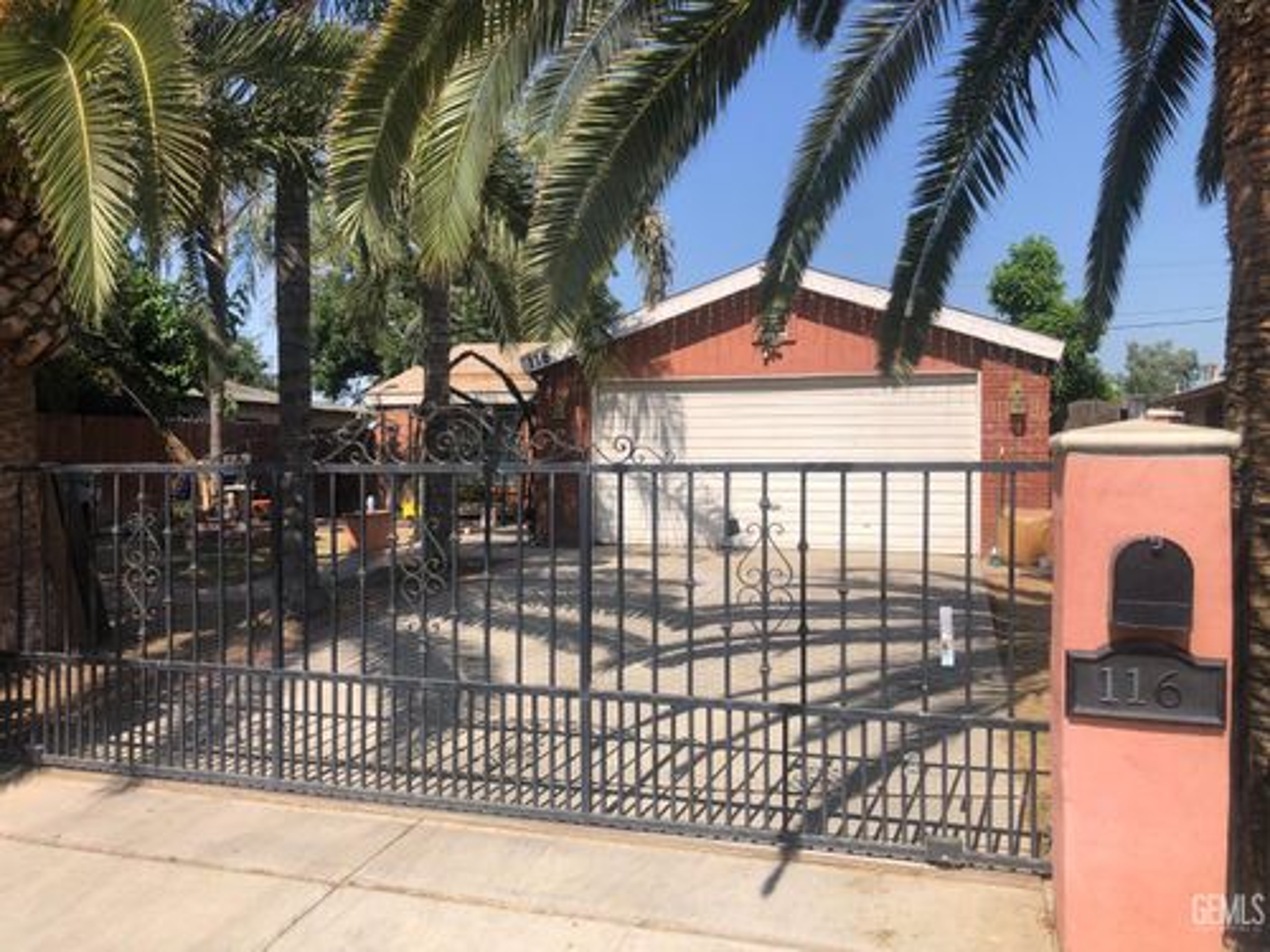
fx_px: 1027
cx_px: 635
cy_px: 476
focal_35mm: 28
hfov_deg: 63.4
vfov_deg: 49.7
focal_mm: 3.99
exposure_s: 1/2183
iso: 20
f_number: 1.8
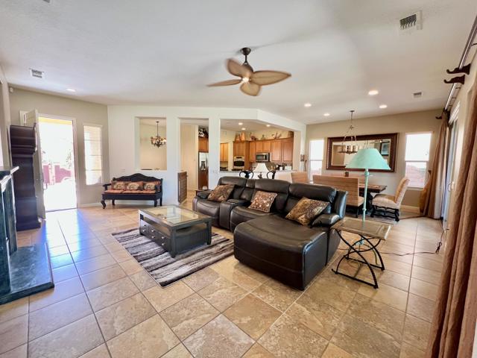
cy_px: 179
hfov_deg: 106.2
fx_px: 179
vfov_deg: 89.9
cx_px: 238
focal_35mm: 13
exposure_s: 1/60
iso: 200
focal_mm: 1.57
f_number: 1.8
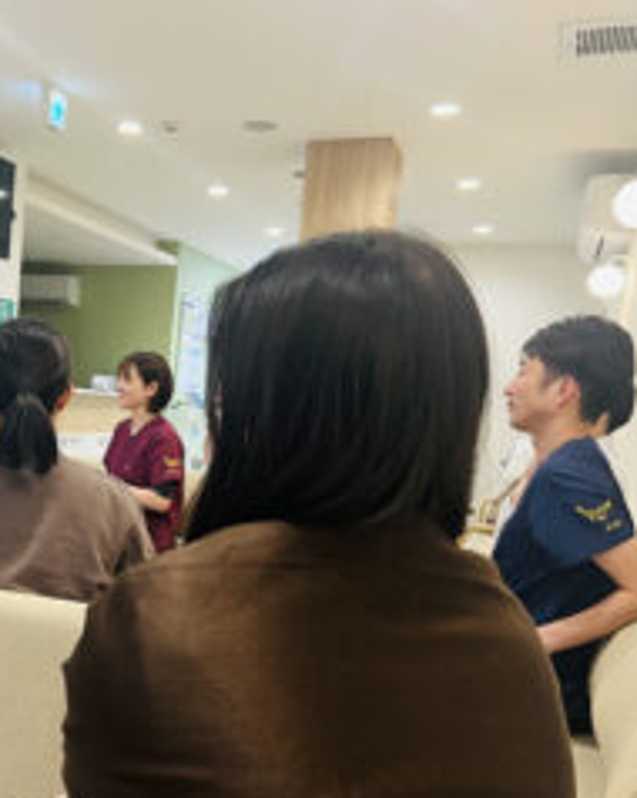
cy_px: 458
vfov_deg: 45.7
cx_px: 82
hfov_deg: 35.4
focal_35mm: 40
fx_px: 944
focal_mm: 5.7
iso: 80
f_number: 1.5
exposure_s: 1/50
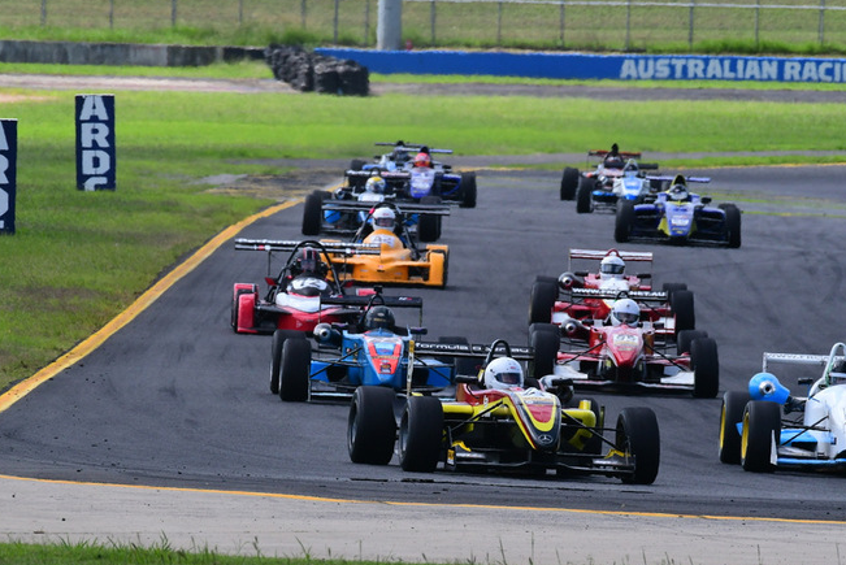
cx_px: 386
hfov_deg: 2.8
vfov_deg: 1.9
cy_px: 297
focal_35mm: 737
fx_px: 17330
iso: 800
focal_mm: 400
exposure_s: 1/640
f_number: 13
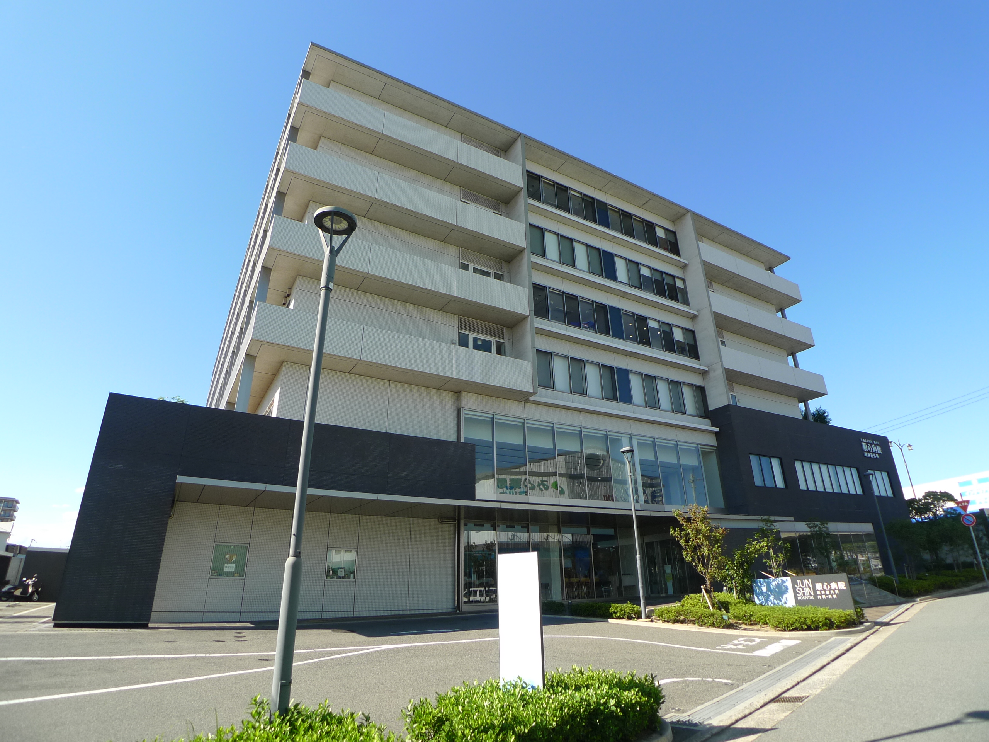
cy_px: 371
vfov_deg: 71.6
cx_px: 494
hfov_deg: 87.8
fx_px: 514
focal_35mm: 18
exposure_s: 1/400
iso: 80
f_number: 3.5
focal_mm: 3.9
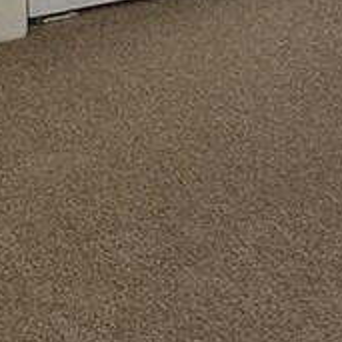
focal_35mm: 193
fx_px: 2157
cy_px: -488
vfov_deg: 8.3
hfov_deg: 9.1
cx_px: 170
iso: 25
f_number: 1.8
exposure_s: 1/587
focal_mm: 4.25
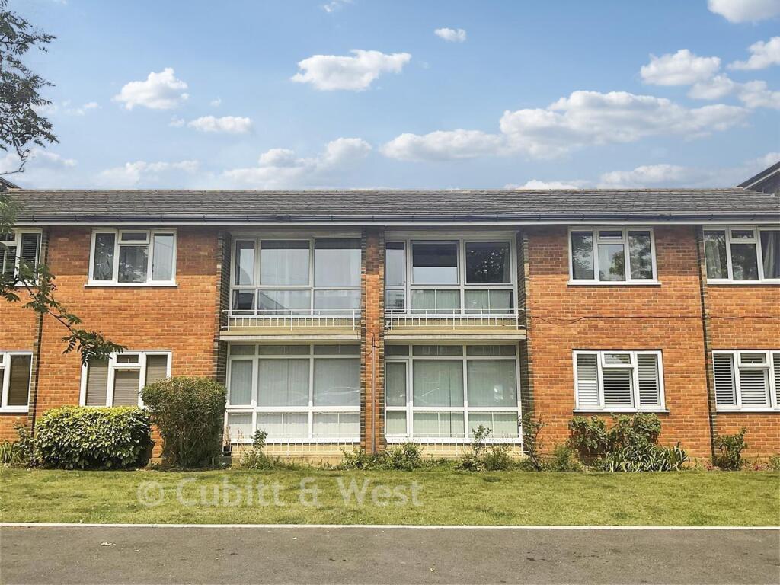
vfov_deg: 48.2
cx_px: 390
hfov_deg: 61.7
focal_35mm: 29
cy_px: 292
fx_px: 653
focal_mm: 3
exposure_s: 1/3000
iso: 20
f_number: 1.8
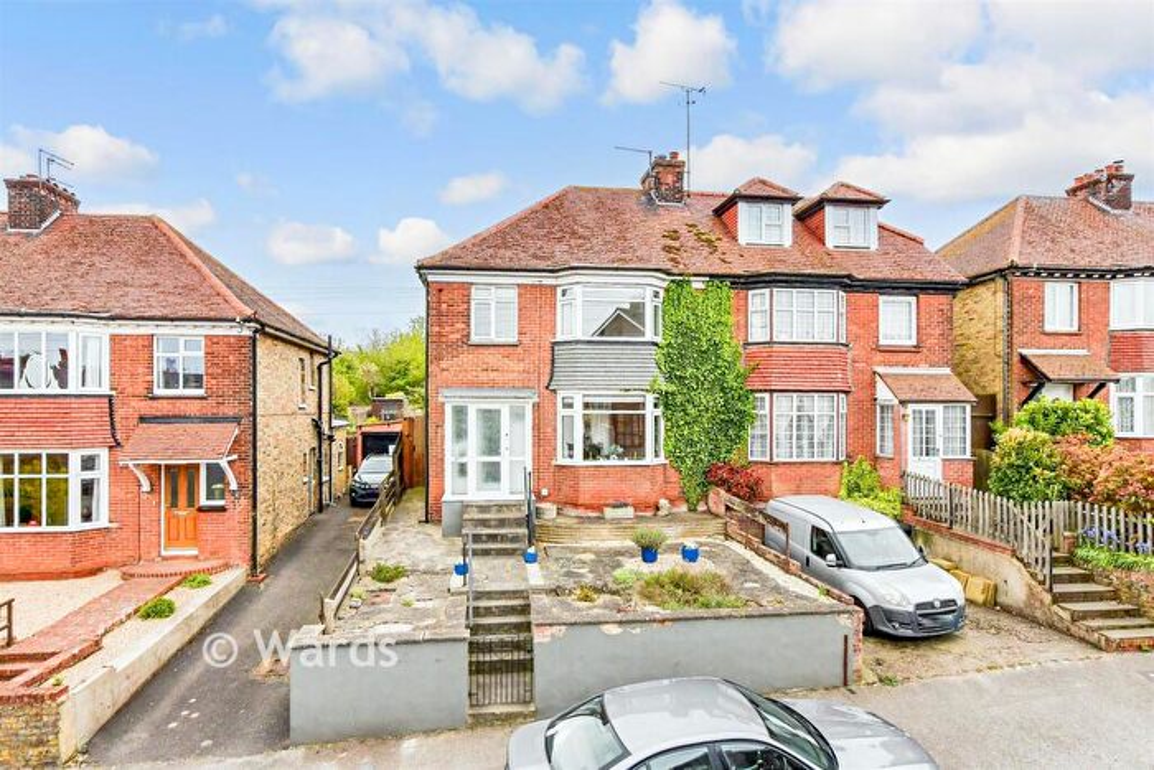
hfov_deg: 86.9
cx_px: 577
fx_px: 609
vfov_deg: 64.6
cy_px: 385
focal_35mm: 19
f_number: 8
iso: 1000
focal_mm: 13
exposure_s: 1/800
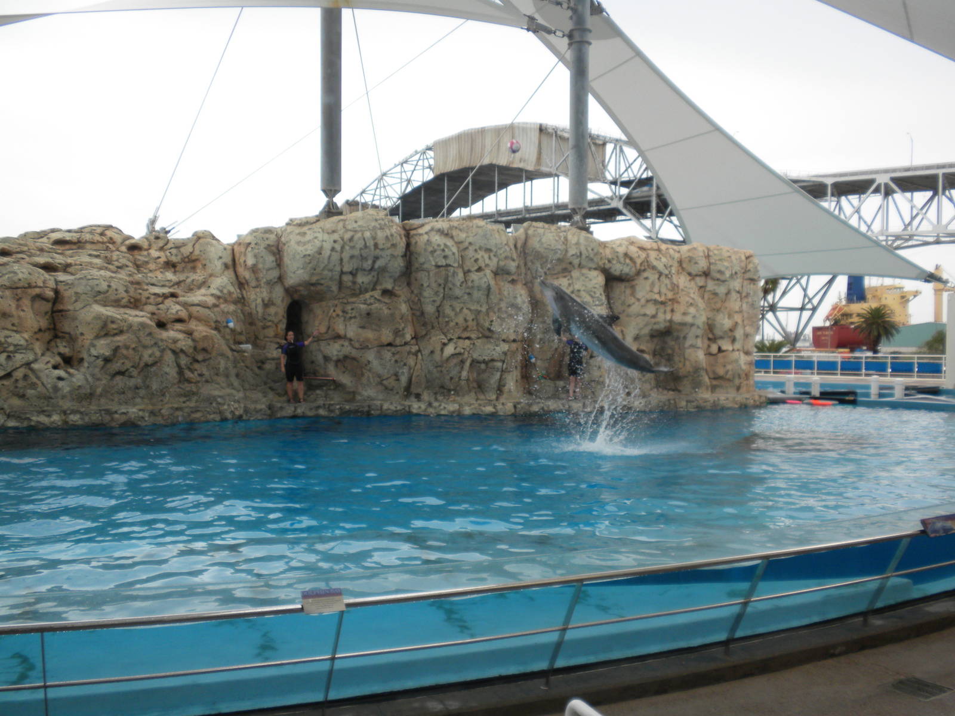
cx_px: 478
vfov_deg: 38.7
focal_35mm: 37
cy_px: 358
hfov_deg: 50.1
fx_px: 1021
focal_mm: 6.6
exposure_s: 1/426
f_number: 3.5
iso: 64
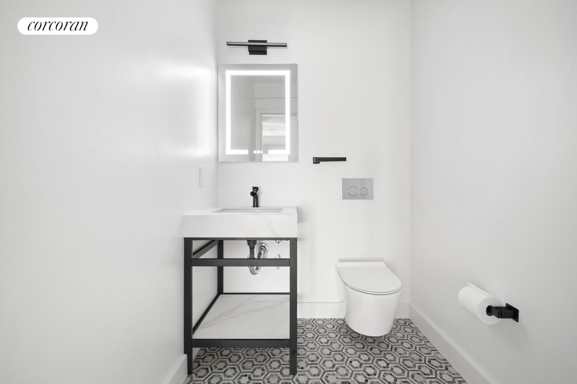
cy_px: 192
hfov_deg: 104.3
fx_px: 224
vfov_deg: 81.1
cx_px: 288
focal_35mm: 14
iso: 400
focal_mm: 14
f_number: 11
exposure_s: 3
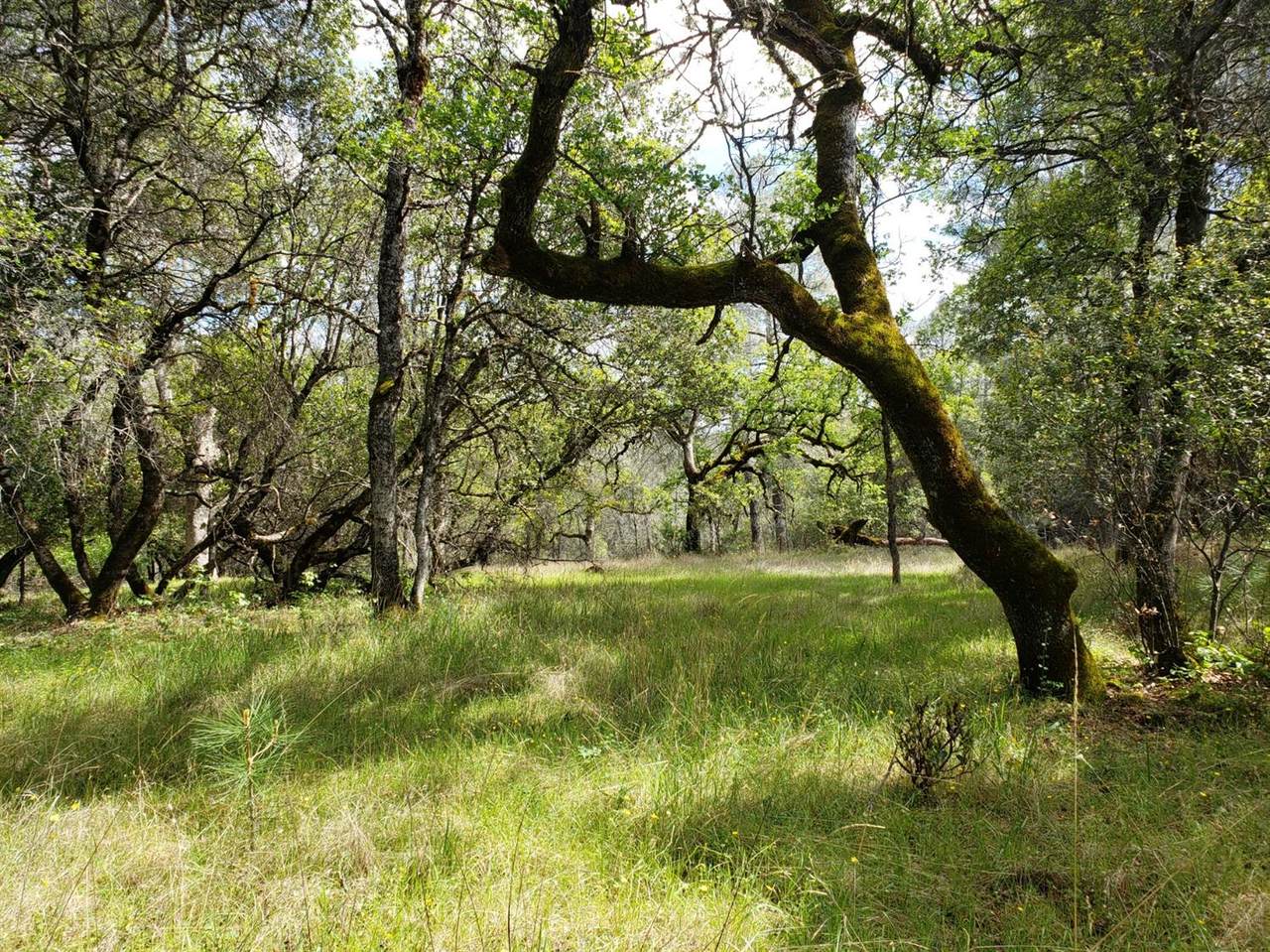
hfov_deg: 67.3
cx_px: 635
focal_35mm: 26
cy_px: 476
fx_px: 954
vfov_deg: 53.0
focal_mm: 4.3
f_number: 2.4
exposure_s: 1/432
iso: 50
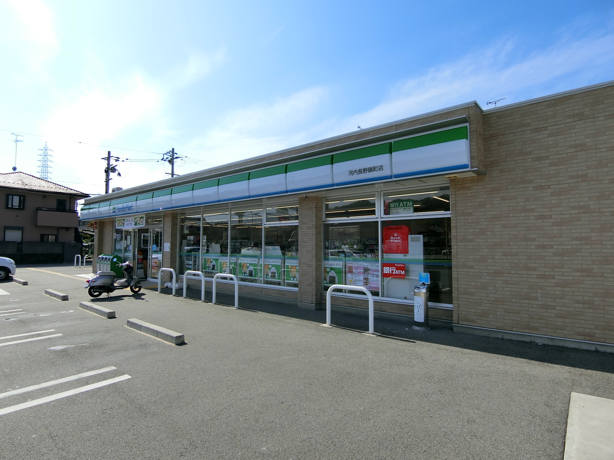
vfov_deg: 68.7
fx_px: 337
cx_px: 307
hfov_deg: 84.7
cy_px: 230
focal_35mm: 19
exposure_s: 1/320
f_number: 6.9
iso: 80
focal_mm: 4.06
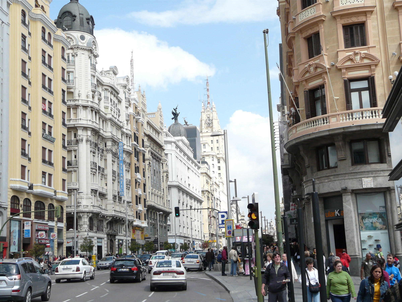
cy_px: 151
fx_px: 569
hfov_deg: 38.9
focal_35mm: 49
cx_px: 201
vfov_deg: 29.7
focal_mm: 8.1
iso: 100
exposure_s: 1/1000
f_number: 3.2
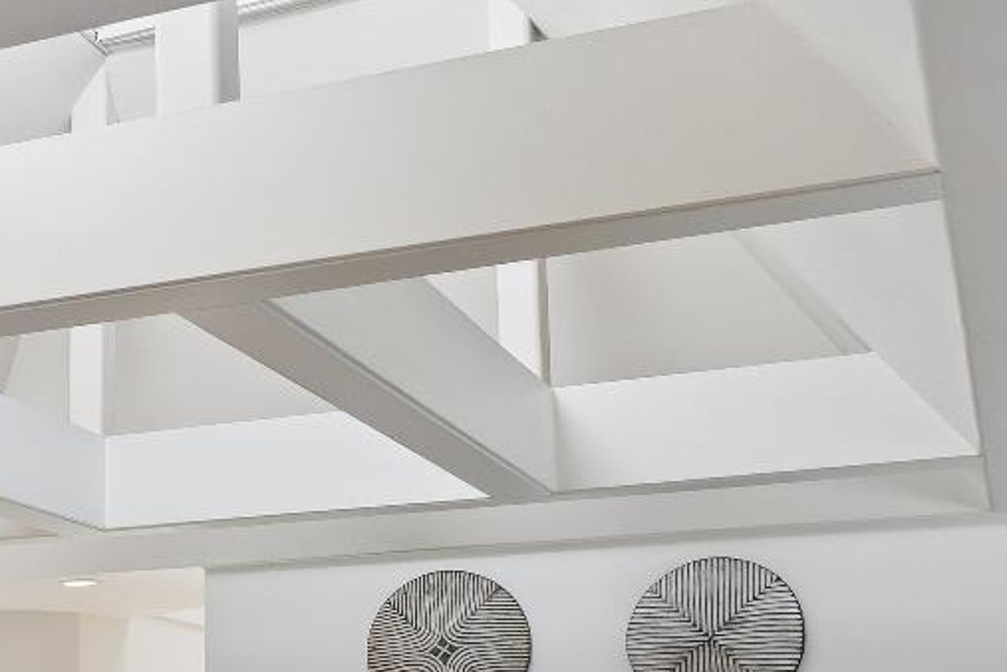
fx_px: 1986
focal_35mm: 71
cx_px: -121
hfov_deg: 26.1
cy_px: 833
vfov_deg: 18.1
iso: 640
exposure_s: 1/80
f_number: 9
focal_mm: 24
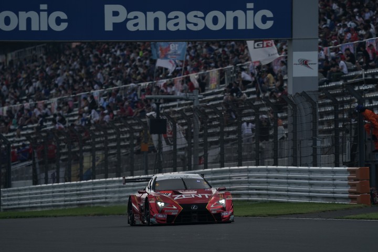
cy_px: 126
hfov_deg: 3.4
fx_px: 6300
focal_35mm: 600
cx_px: 189
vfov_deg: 2.3
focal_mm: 600
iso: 200
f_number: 8
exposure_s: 1/800
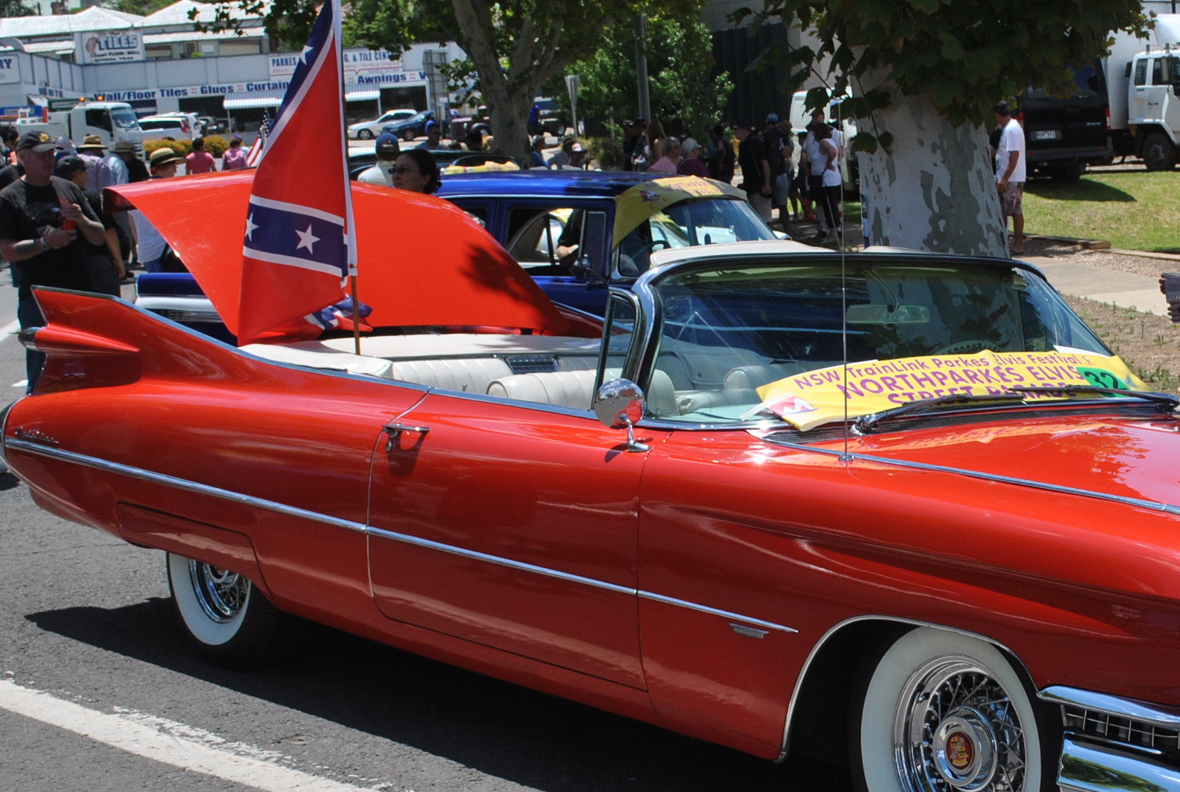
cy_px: 449
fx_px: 2332
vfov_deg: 19.3
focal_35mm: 71
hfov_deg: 28.1
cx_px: 843
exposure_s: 1/250
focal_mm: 26
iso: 100
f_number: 8
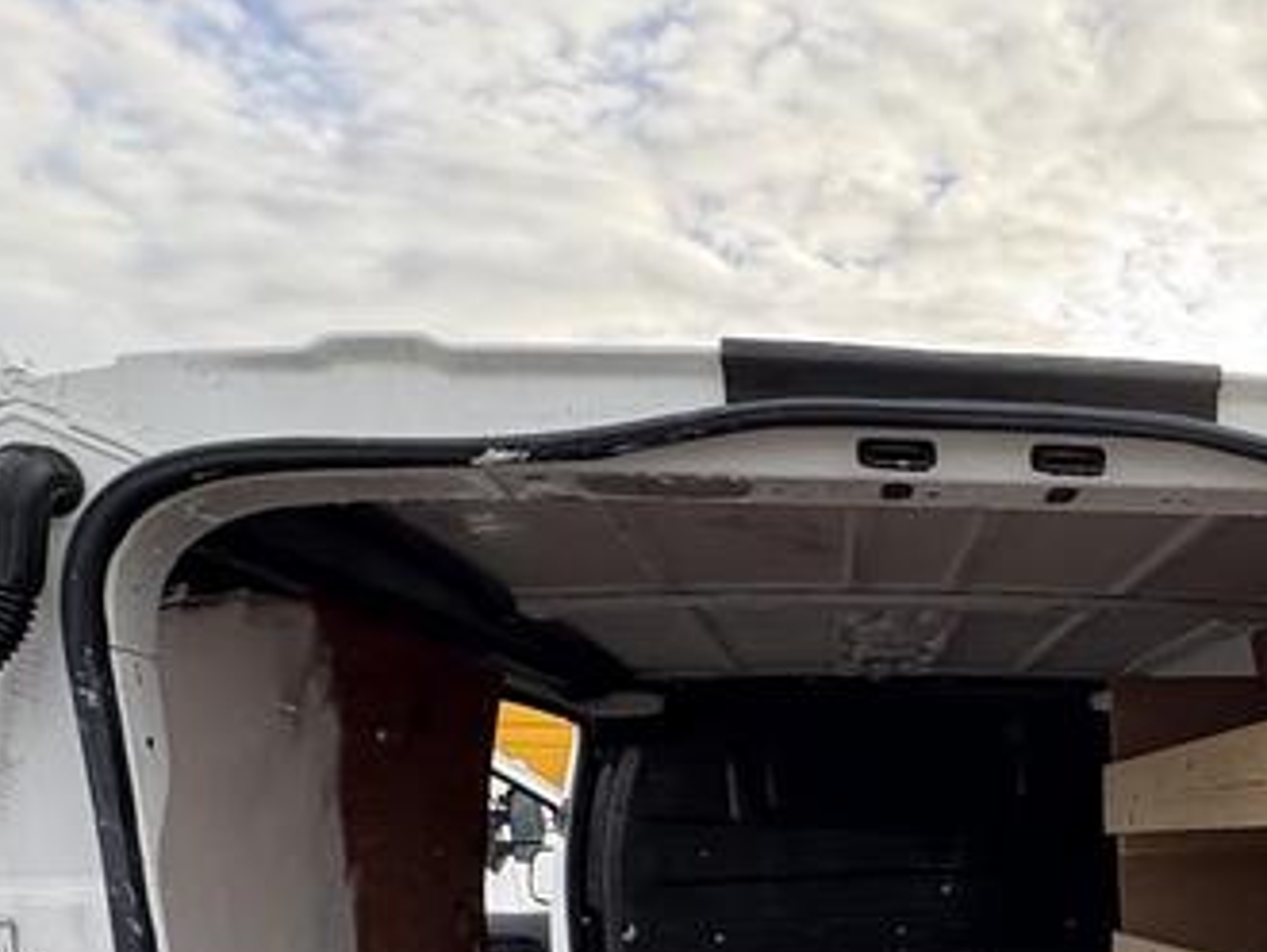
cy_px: 1132
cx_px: 1186
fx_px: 1392
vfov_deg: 31.7
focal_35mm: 38
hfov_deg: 43.8
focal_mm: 2.22
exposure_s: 1/249
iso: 64
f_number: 2.2
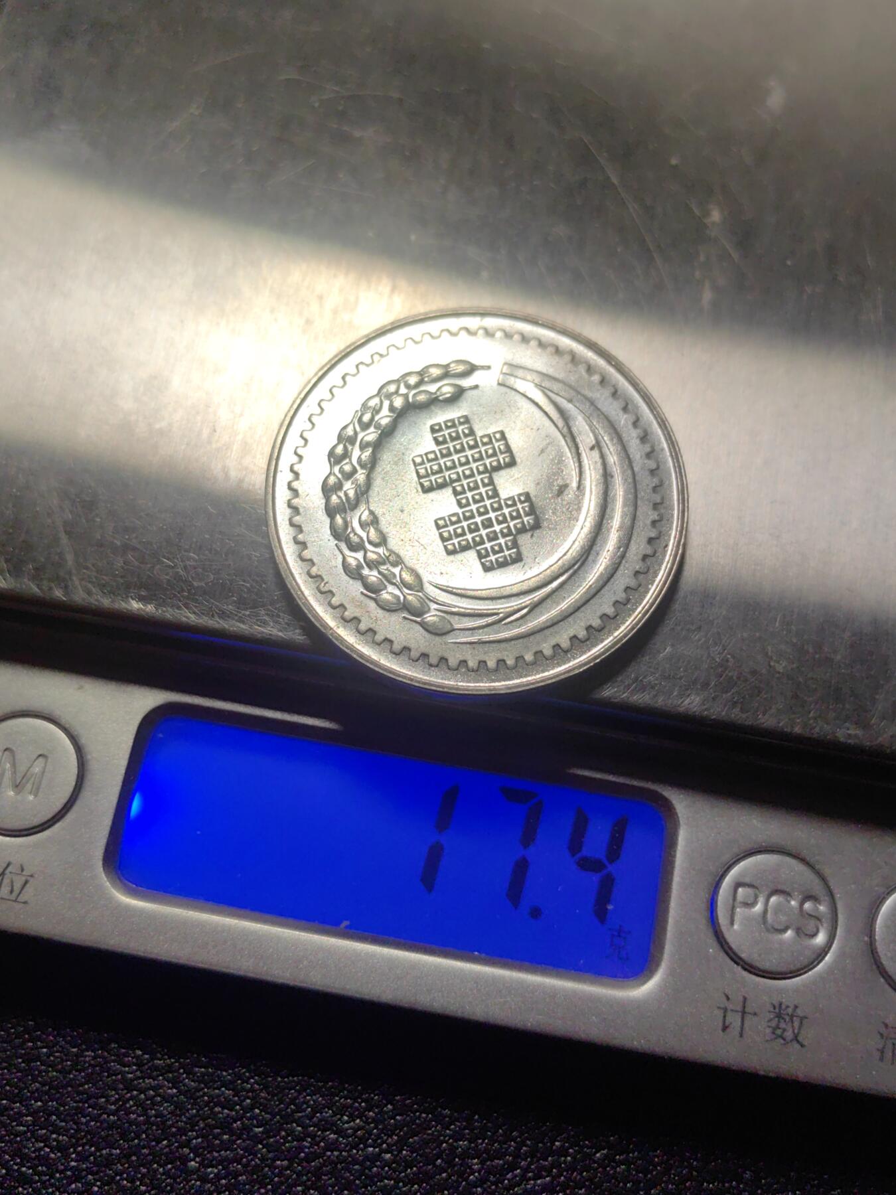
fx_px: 1277
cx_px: 448
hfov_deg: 38.7
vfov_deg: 50.1
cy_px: 598
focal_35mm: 37
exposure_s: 1/511
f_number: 2
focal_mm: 5.75
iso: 50
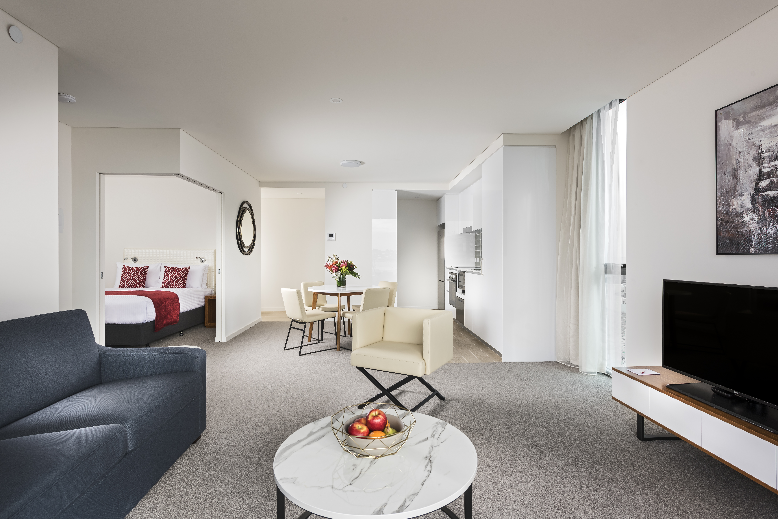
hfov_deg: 90.0
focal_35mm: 18
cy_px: 260
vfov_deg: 67.4
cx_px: 389
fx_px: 389
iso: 160
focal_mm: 18
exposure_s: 1/10
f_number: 9.5
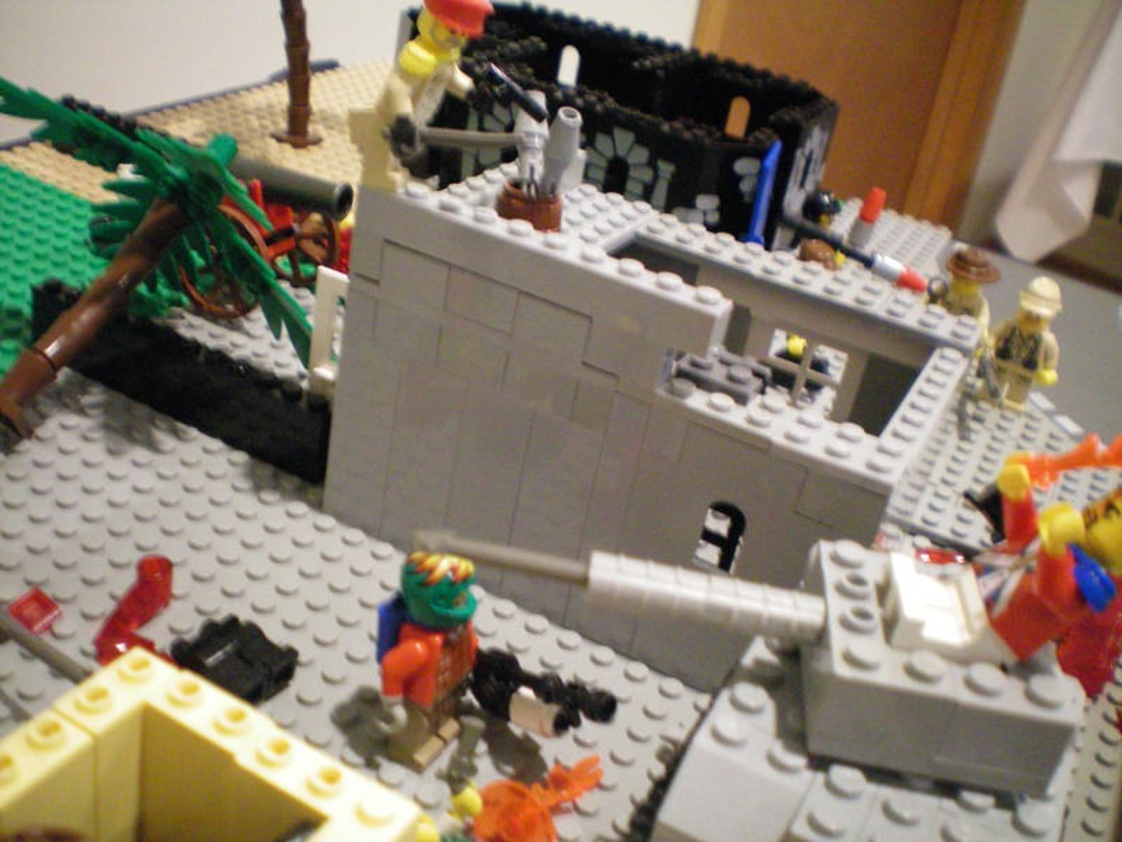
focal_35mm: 38
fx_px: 1232
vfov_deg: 37.7
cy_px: 421
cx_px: 561
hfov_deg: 49.0
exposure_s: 1/10
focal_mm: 6.3
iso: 400
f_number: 3.1
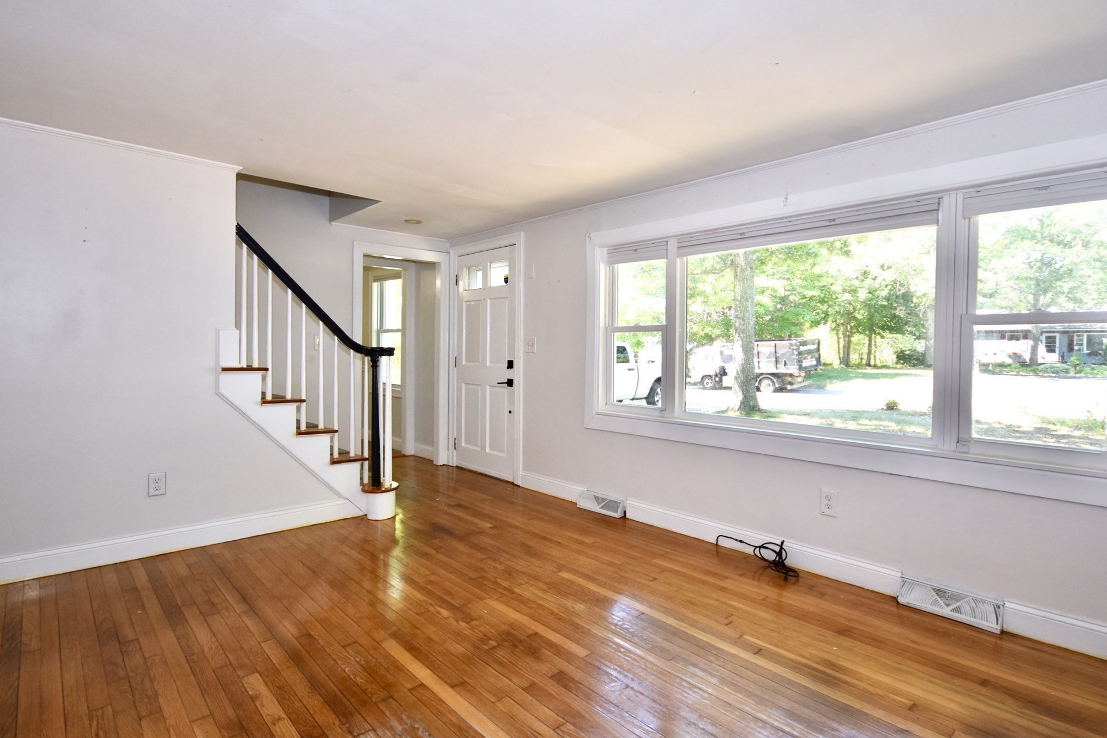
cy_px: 391
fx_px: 492
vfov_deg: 73.7
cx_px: 568
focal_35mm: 16
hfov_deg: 96.7
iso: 280
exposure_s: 1/60
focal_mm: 10
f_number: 4
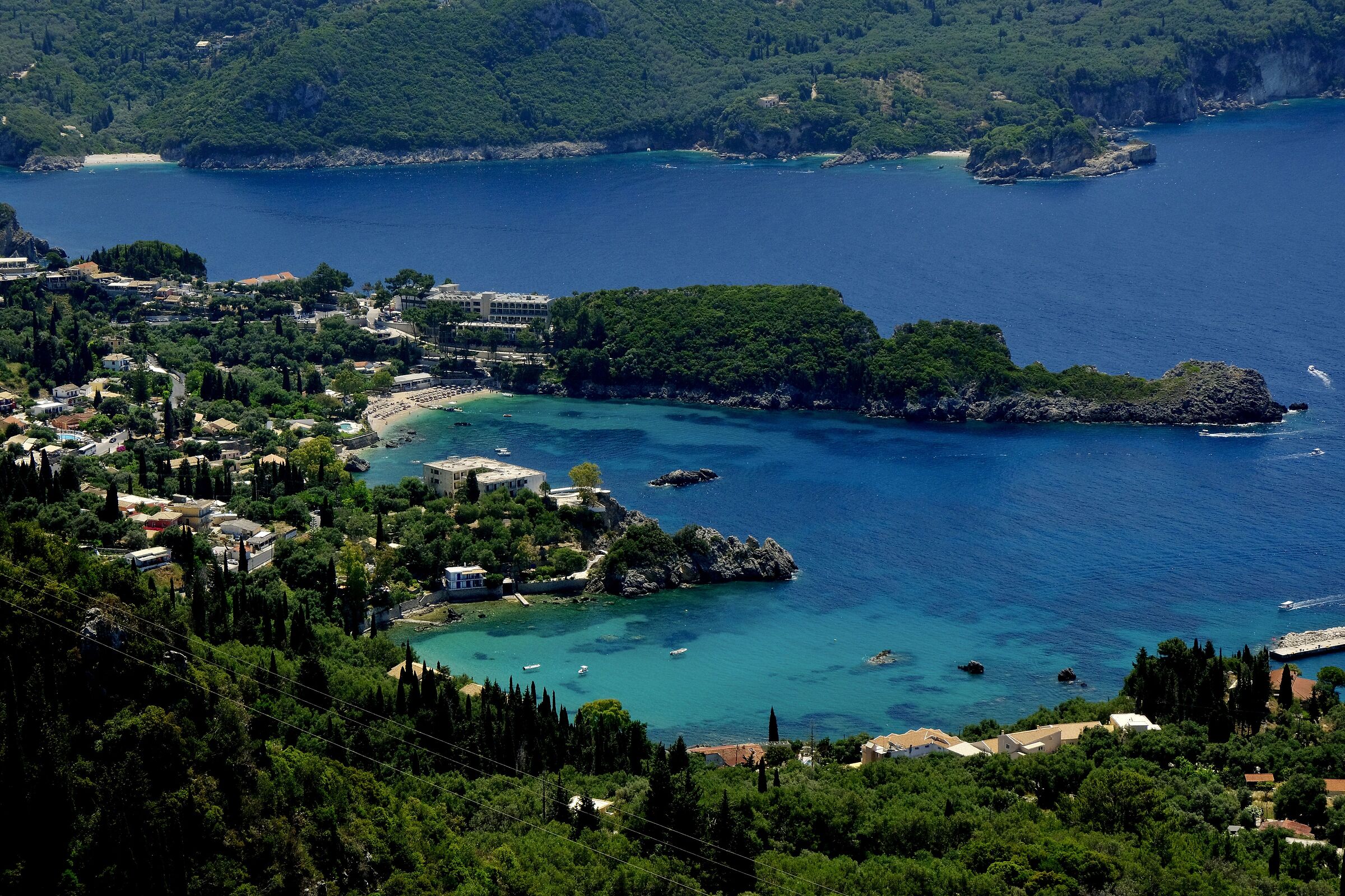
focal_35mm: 83
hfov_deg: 24.5
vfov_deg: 16.5
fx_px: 3101
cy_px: 448
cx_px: 672
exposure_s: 1/680
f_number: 10
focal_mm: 55
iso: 1000
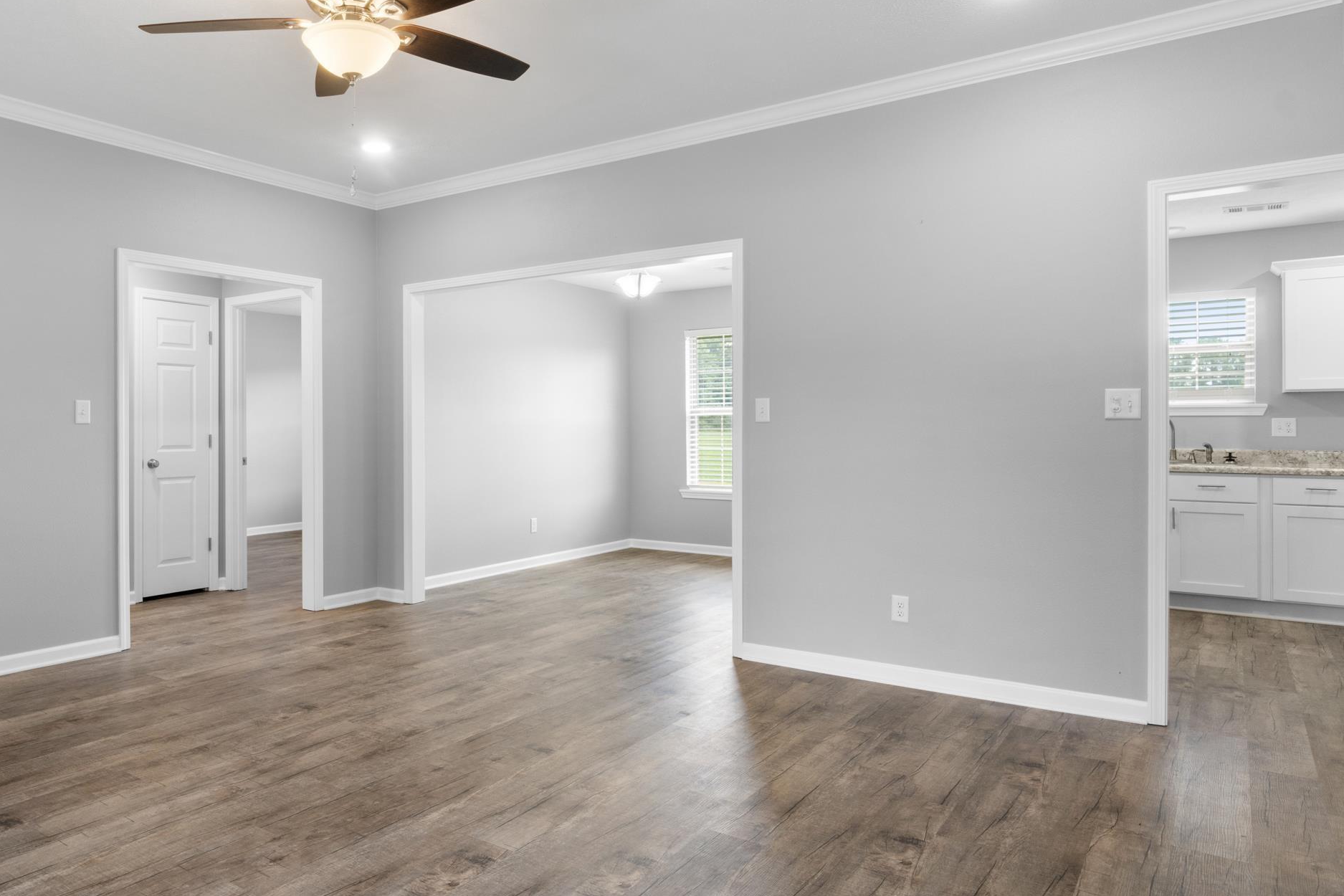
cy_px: 440
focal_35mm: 24
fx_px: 896
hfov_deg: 73.0
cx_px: 538
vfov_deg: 53.1
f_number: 9
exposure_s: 1/3
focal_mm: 12
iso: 250
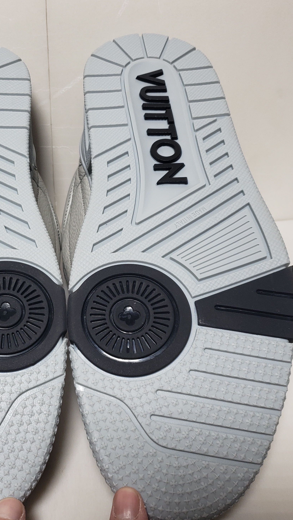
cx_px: 66
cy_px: 258
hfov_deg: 29.8
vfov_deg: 51.6
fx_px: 539
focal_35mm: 39
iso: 50
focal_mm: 4.3
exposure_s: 1/347
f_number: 1.5
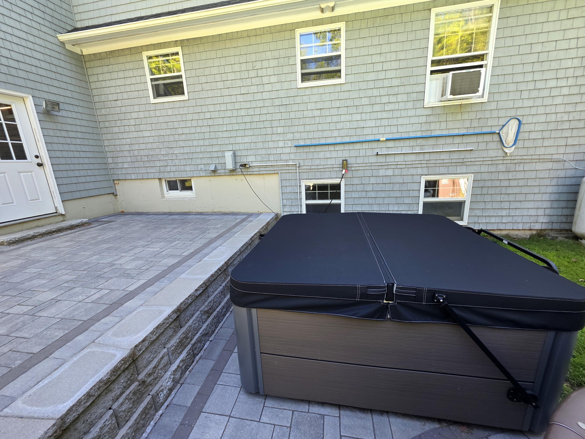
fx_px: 220
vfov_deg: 89.9
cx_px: 292
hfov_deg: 106.2
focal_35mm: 13
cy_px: 220
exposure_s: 1/120
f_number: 1.9
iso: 50
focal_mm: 2.2
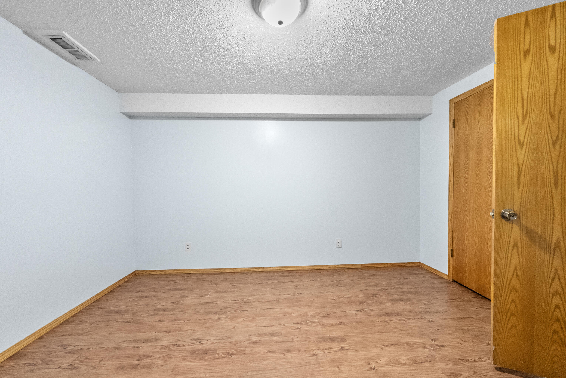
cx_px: 283
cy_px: 189
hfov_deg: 104.2
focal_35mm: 14
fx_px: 220
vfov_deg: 81.3
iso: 12800
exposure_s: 1/15
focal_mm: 14
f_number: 8
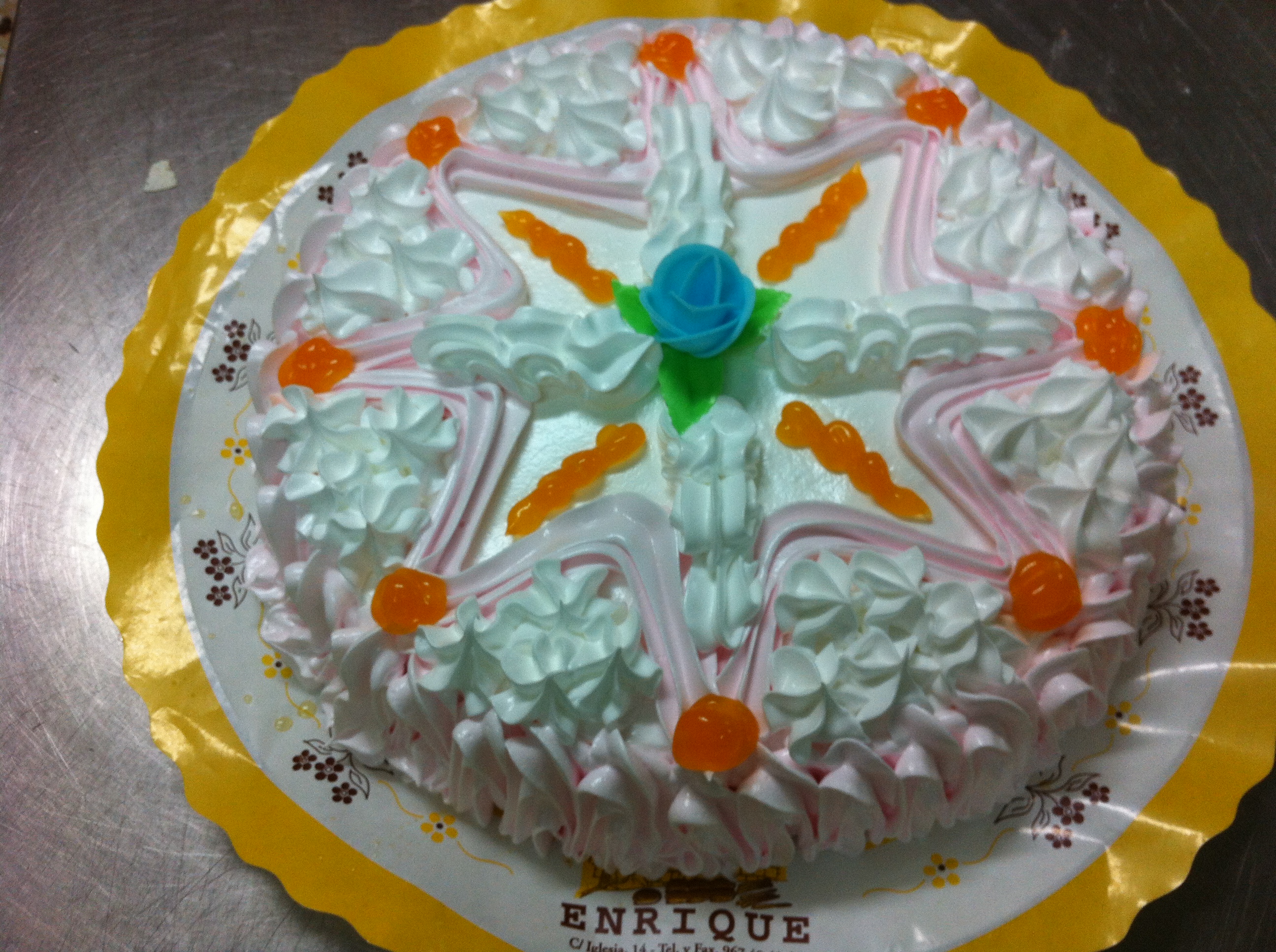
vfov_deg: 40.6
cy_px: 476
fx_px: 1288
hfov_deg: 52.7
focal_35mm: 35
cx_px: 638
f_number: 2.8
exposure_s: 1/33
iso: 80
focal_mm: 3.85
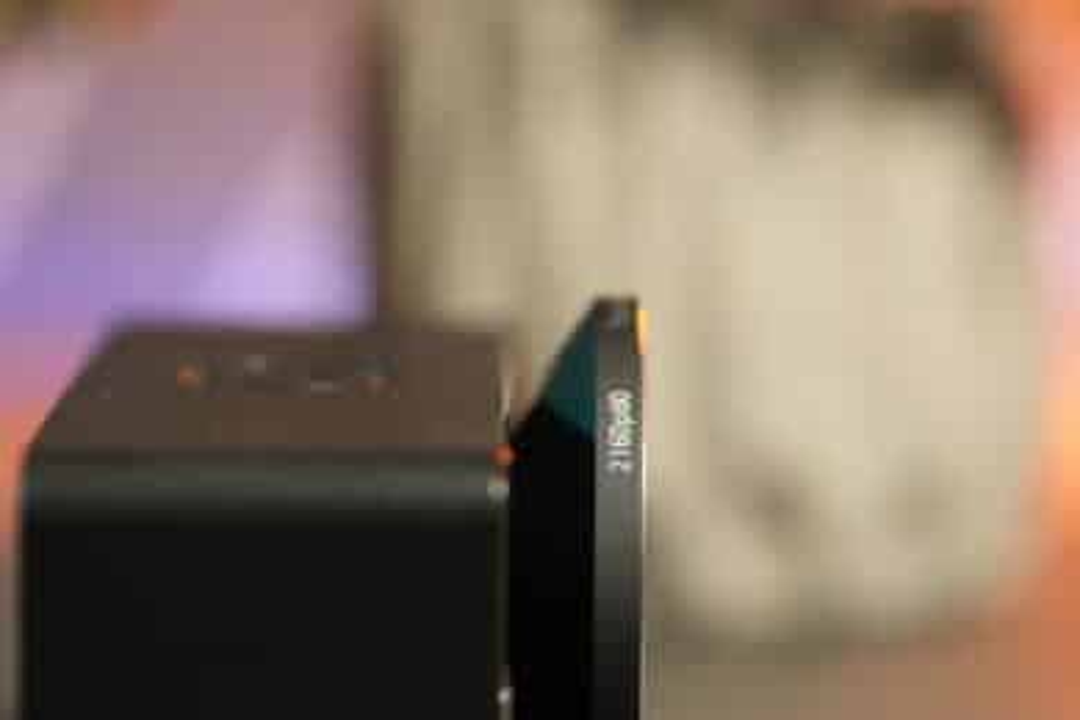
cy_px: 360
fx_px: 5400
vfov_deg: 7.6
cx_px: 540
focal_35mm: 180
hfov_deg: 11.4
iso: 4000
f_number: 4
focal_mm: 180
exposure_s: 1/200
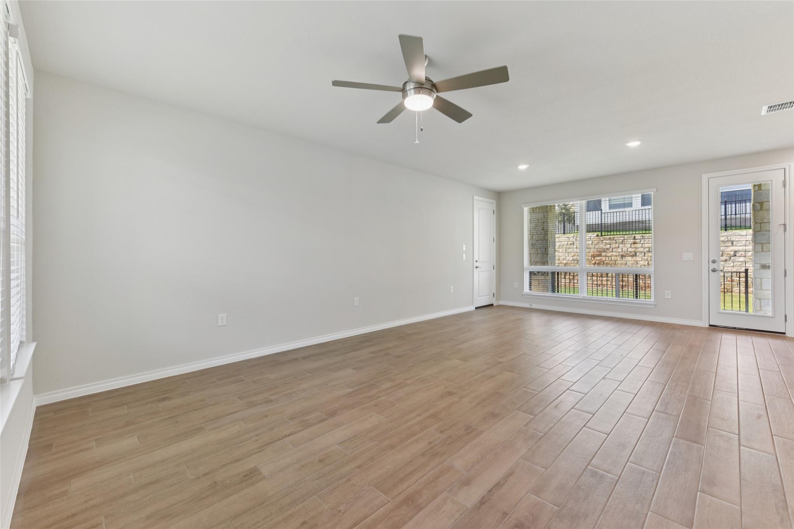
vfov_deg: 81.2
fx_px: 309
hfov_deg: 104.3
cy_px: 264
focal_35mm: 14
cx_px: 397
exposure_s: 1/8
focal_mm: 14
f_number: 8
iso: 125
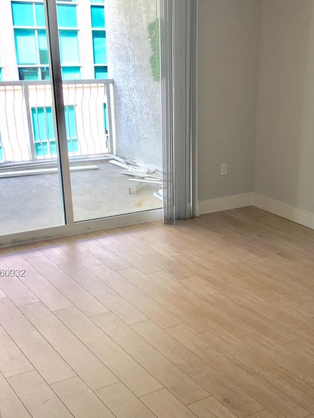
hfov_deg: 29.8
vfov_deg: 39.2
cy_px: 274
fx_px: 580
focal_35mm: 48
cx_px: 234
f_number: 2.2
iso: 32
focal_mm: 4.15
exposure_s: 1/60
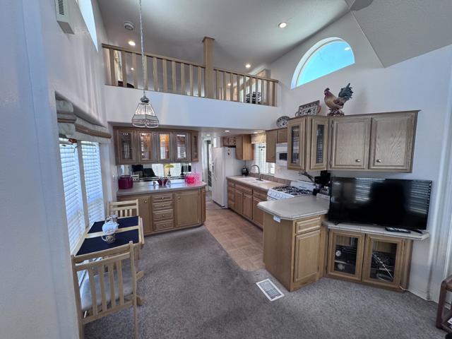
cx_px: 226
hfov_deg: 102.1
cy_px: 170
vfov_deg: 85.7
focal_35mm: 14
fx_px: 183
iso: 200
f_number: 2.2
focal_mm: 2.22
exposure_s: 1/120
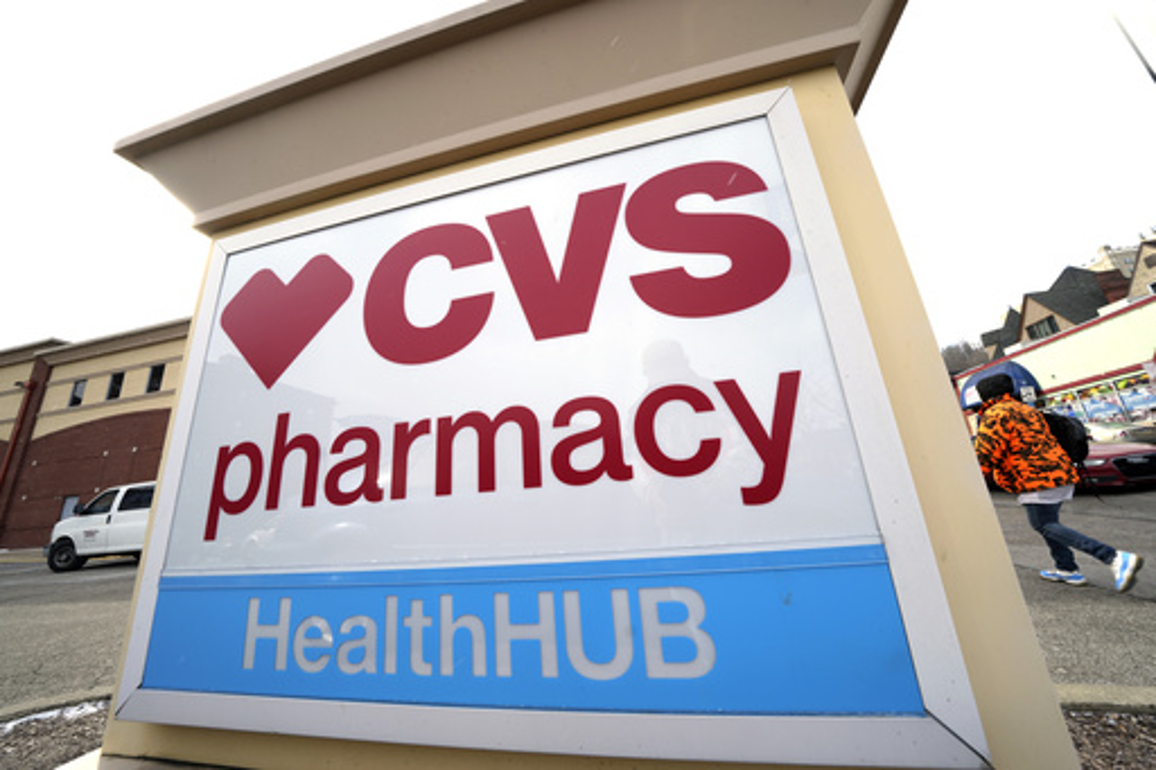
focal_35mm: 12
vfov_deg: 90.0
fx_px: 385
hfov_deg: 112.6
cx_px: 578
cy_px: 385
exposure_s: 1/160
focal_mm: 12
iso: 100
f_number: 8
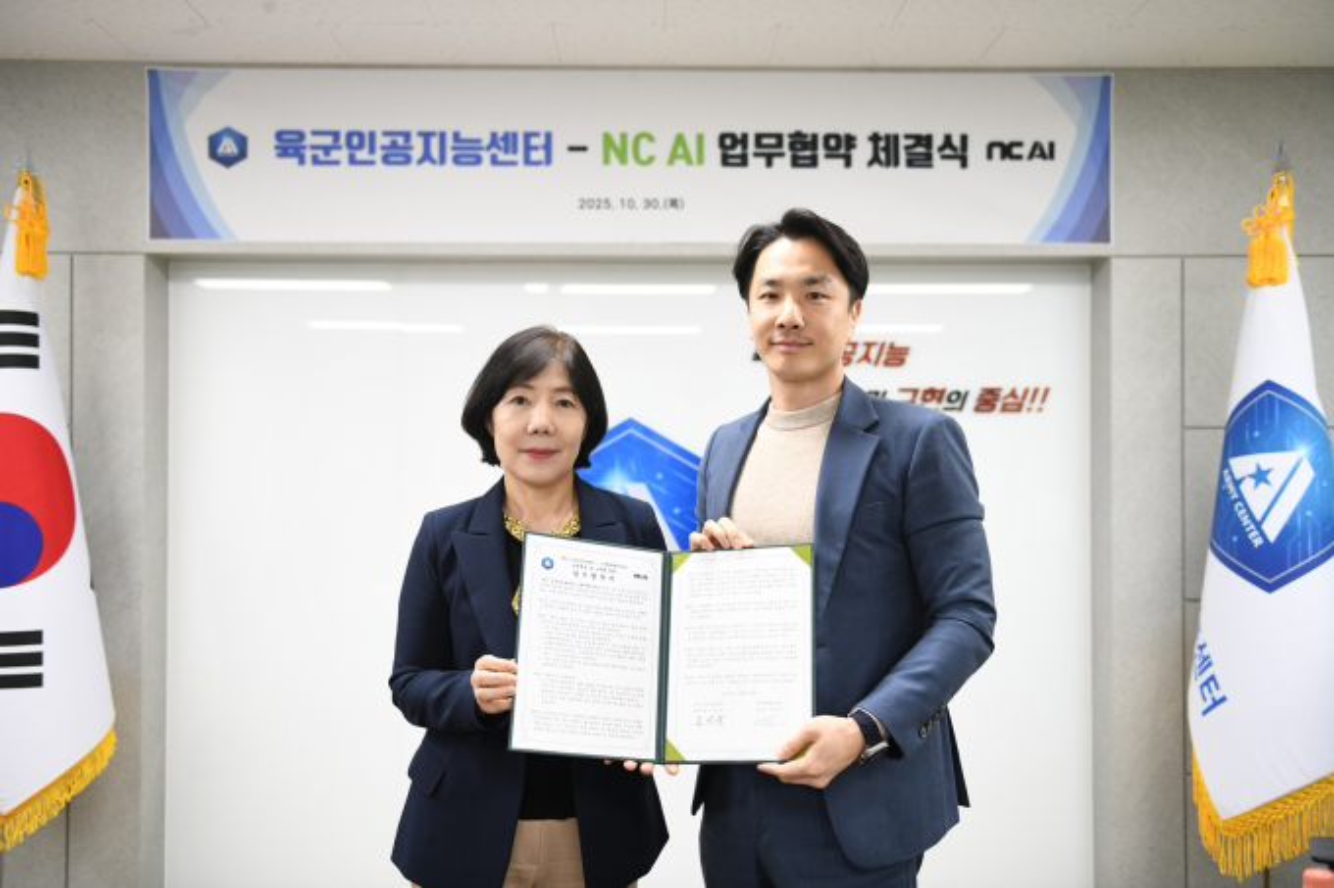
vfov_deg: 37.8
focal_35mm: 35
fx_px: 1297
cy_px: 444
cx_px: 667
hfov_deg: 54.4
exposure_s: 1/200
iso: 1250
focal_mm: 35
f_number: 2.8
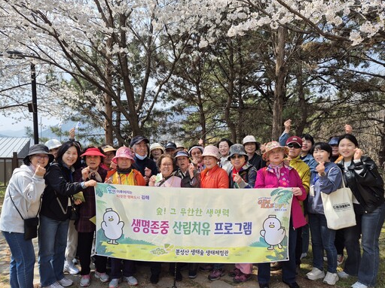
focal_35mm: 27
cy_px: 161
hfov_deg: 65.3
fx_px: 300
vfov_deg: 51.2
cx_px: 189
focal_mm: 5.4
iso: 25
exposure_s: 1/944
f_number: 1.8
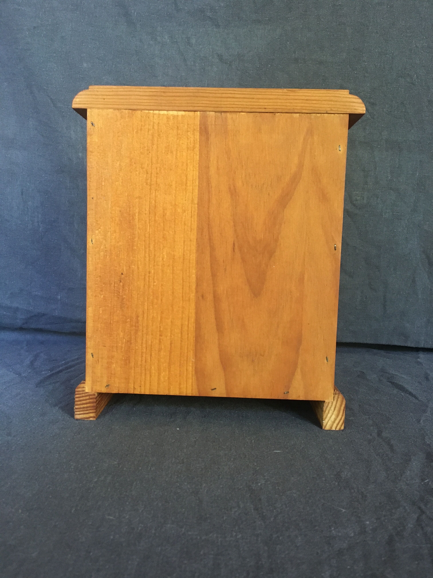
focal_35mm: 29
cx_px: 216
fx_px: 484
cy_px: 289
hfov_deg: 48.2
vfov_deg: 61.7
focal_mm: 4.15
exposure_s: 1/17
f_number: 2.2
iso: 200
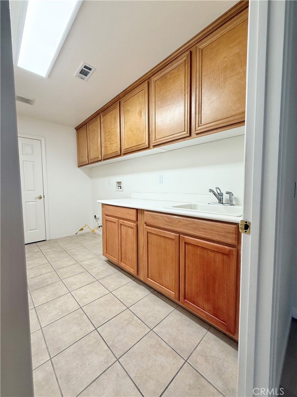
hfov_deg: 85.7
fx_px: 160
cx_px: 148
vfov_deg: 102.1
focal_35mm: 14
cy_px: 198
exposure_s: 1/120
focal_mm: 2.22
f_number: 2.2
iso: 160
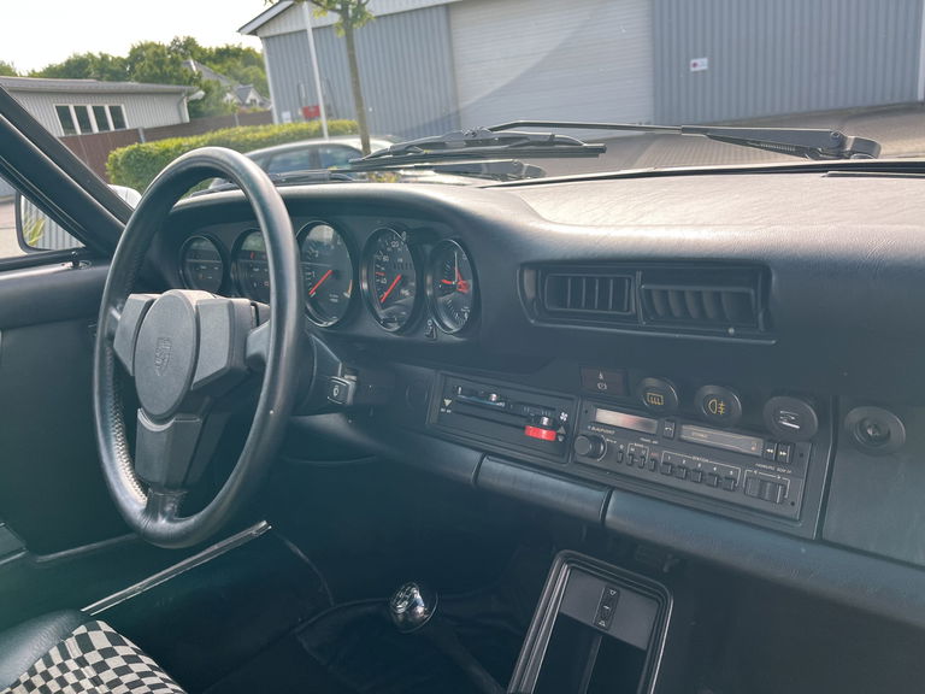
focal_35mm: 26
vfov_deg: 53.1
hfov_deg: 67.3
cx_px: 462
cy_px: 347
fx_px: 695
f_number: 1.6
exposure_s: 1/310
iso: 50
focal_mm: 5.1
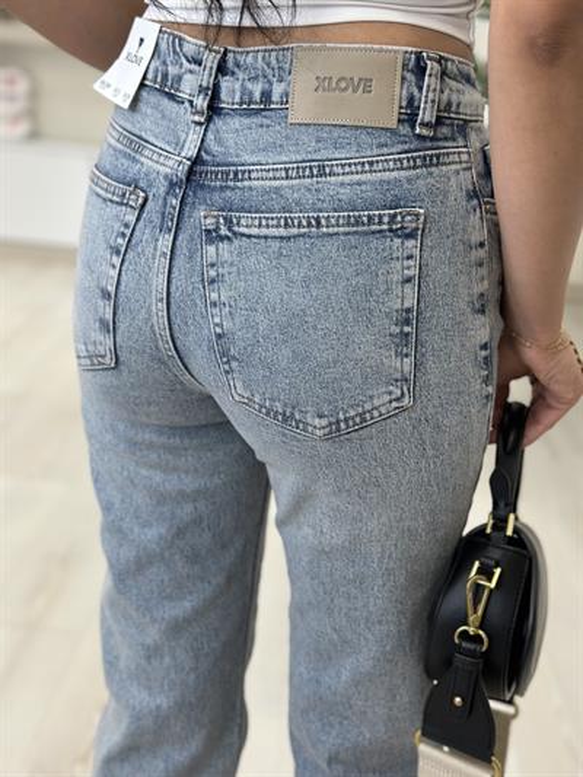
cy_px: 388
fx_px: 1077
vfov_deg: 39.6
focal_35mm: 48
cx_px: 292
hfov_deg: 30.3
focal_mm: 6.86
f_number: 1.78
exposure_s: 1/254
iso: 80
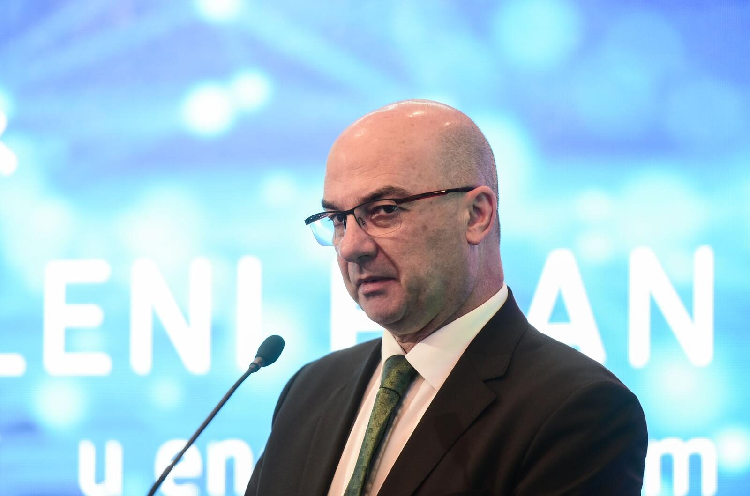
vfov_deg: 6.8
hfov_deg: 10.3
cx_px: 375
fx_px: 4157
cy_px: 248
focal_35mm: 200
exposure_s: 1/160
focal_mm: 200
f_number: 2.8
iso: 2500
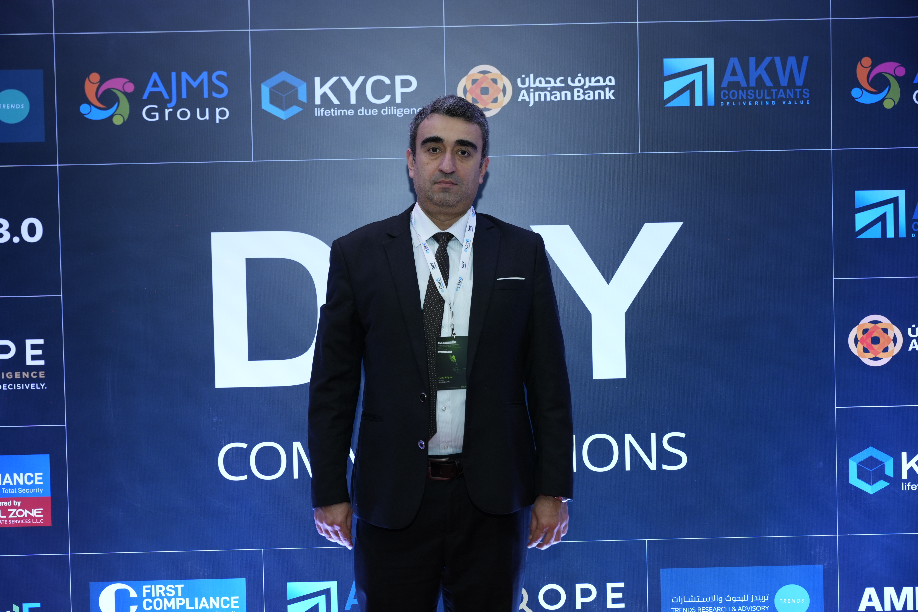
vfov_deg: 27.7
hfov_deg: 40.6
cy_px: 306
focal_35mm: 49
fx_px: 1242
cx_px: 459
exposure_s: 1/200
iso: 800
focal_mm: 48.7
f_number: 4
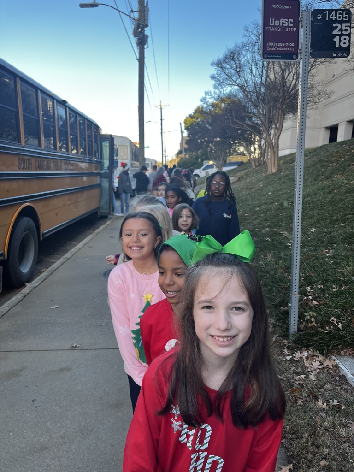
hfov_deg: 53.1
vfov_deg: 67.3
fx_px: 355
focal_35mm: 26
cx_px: 177
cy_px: 236
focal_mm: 5.1
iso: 40
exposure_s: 1/216
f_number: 1.6
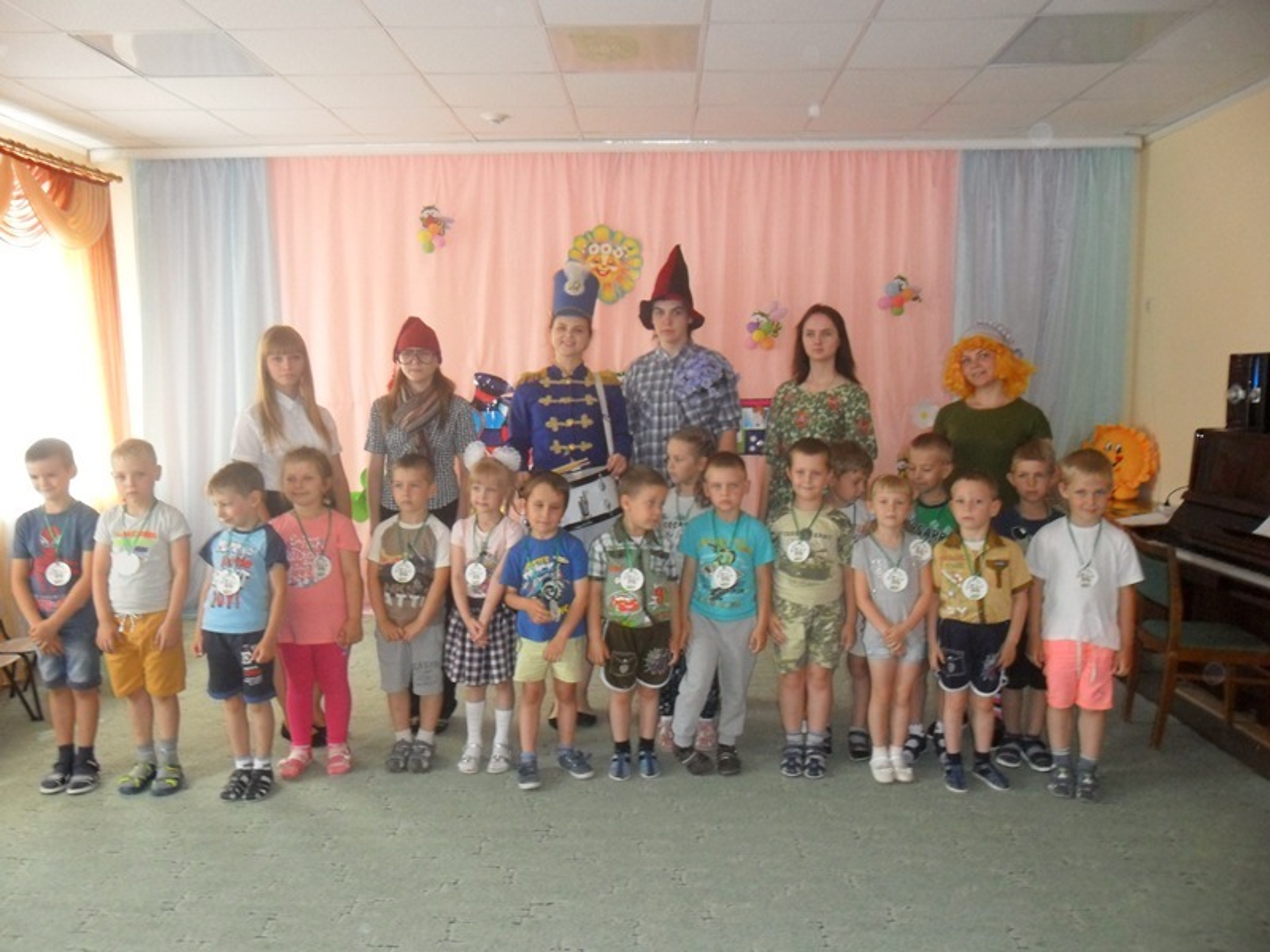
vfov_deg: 51.4
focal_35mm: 27
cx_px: 635
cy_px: 476
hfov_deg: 65.3
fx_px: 991
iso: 200
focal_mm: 4.9
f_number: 3.5
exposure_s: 1/45
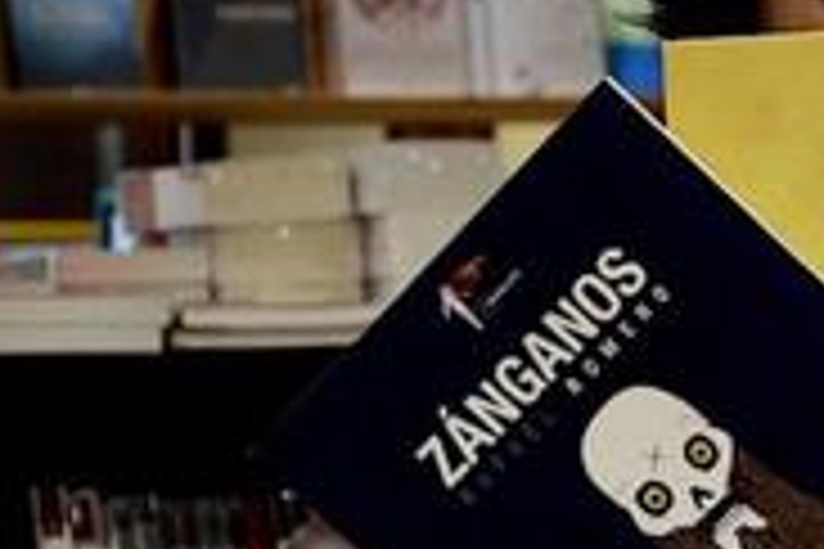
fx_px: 3937
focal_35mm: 172
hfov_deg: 11.7
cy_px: 288
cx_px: 1018
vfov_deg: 8.0
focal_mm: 42
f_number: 4.8
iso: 2000
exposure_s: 1/30
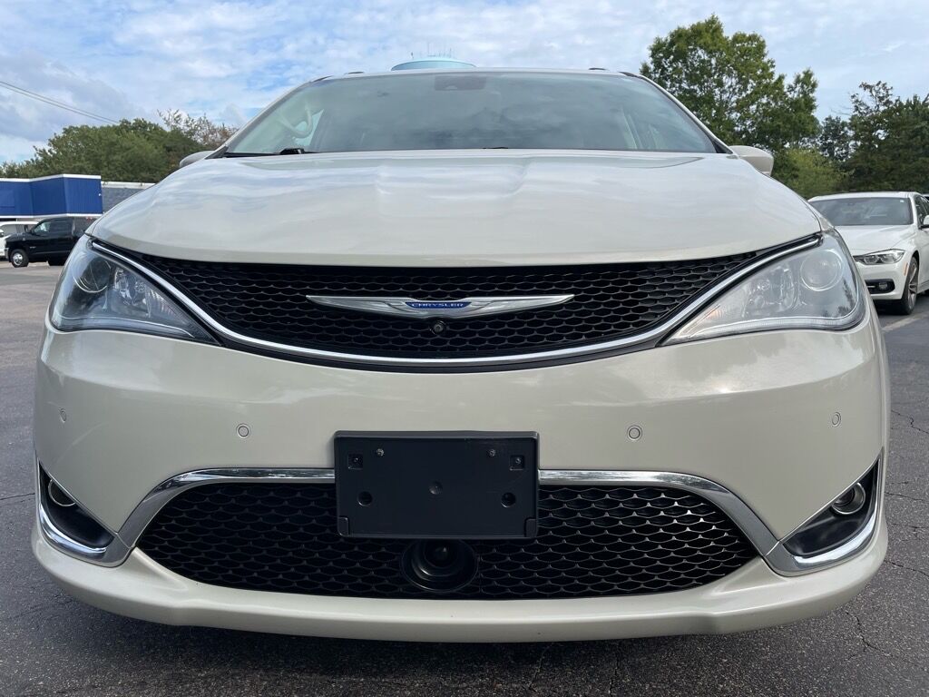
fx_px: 698
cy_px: 348
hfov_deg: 67.3
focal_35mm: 26
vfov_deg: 53.1
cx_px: 464
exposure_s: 1/2174
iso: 32
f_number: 1.6
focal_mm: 4.2
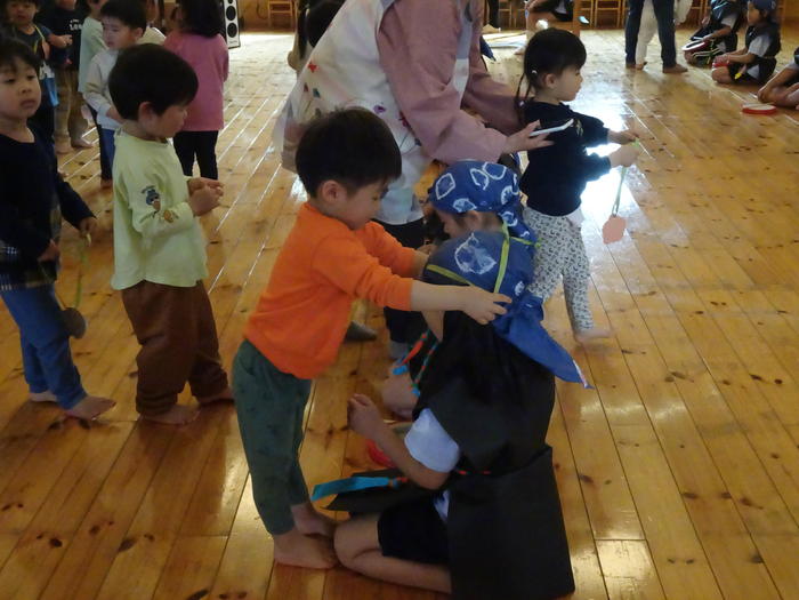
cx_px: 400
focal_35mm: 44
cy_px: 300
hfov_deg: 42.9
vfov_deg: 32.9
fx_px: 1016
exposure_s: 1/250
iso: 2500
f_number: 4.5
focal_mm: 7.6
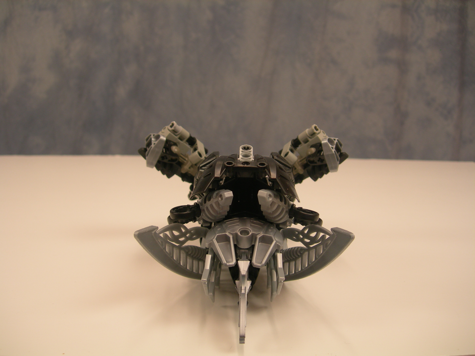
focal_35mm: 38
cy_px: 178
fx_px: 521
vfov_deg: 37.7
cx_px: 238
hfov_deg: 49.0
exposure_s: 1/20.5
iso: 50
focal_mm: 7.8
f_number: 2.8
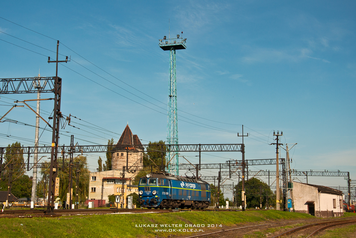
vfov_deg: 23.8
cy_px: 119
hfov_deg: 35.0
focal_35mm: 57
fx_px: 564
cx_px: 178
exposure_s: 1/1000
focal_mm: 38
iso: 200
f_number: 8
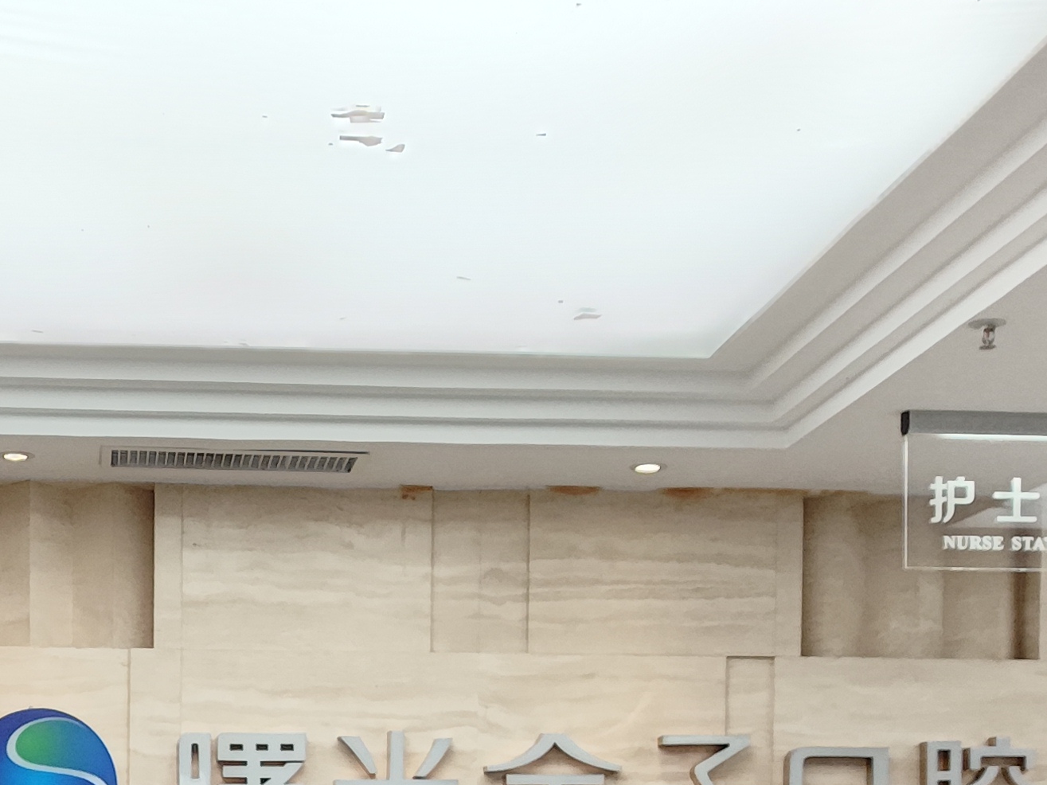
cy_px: 967
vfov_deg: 18.9
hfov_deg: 26.1
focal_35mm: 73
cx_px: 178
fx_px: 2208
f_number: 1.65
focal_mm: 5.26
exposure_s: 1/100
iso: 159
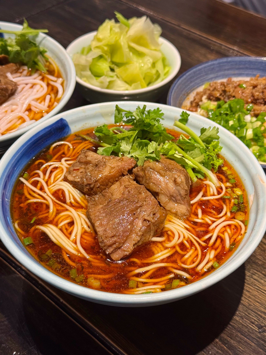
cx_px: 133
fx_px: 492
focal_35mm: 48
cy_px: 178
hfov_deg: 30.3
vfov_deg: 39.7
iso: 100
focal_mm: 6.76
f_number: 1.78
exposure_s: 1/50
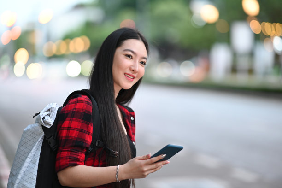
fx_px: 822
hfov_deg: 19.5
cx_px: 141
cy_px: 94
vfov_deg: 13.0
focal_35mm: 105
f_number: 1.8
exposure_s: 1/100
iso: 640
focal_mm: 105
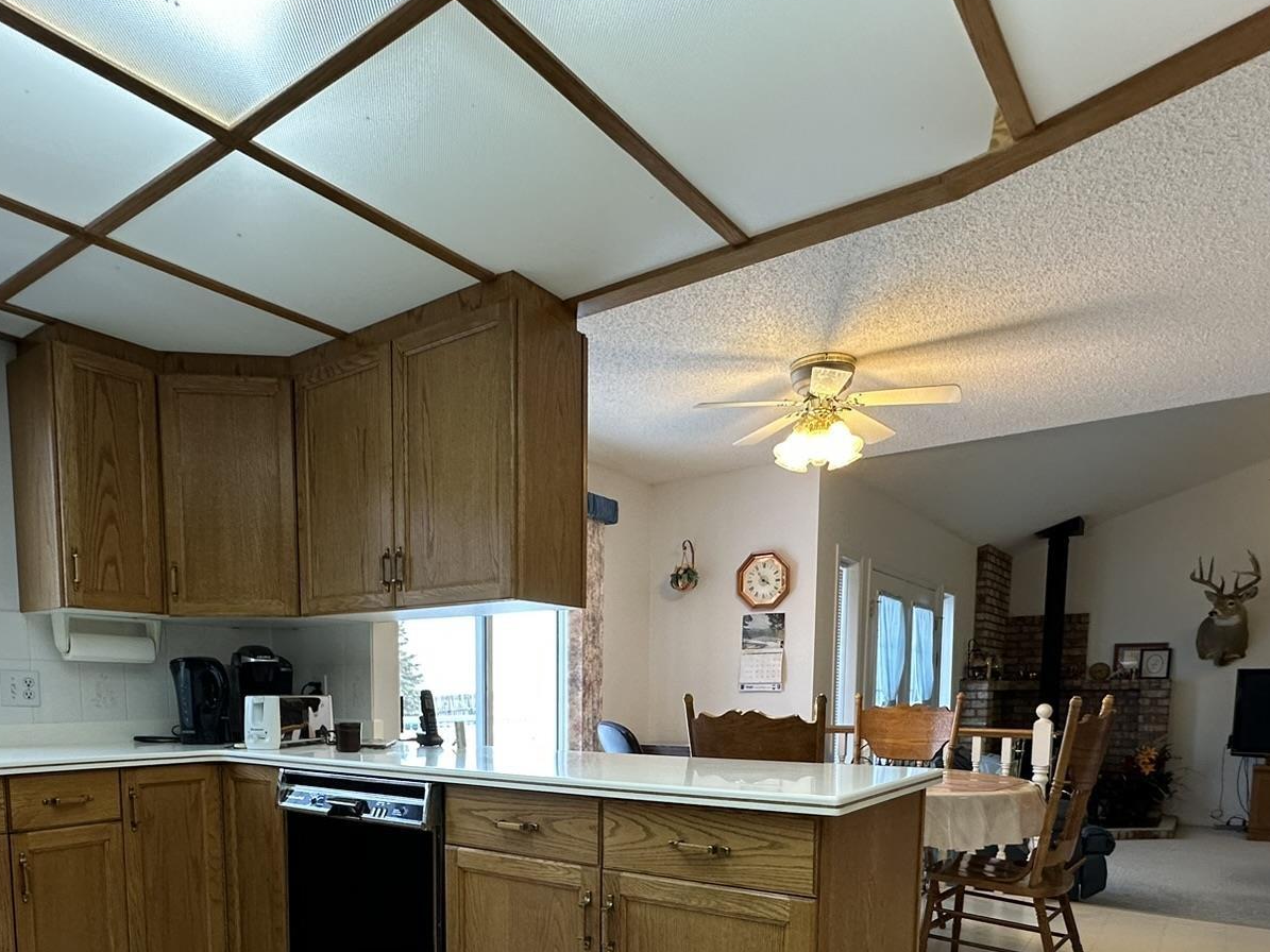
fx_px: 880
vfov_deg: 52.5
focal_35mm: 24
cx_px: 537
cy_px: 783
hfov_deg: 71.2
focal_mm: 2.22
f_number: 2.2
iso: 200
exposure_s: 1/120
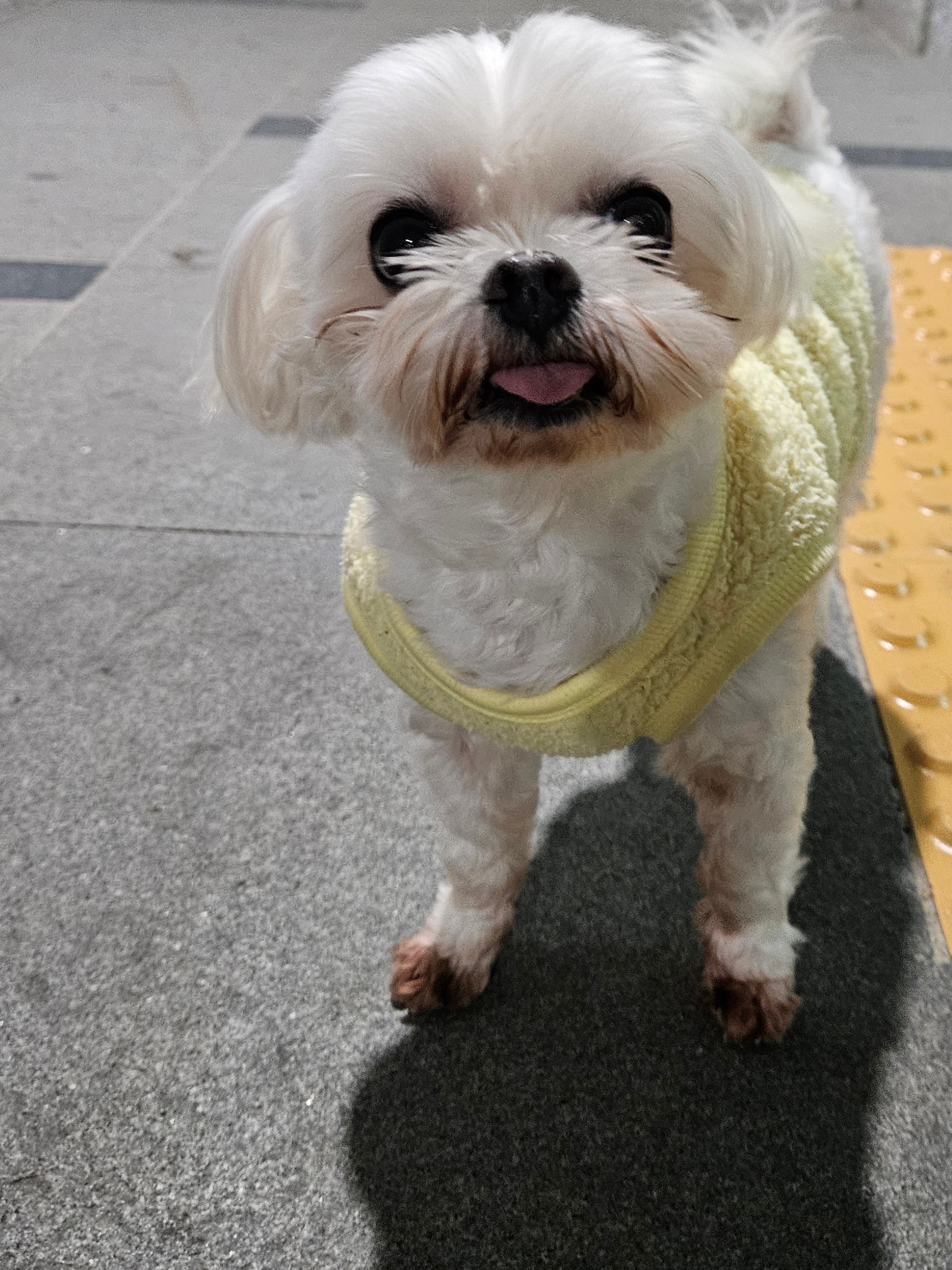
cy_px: 440
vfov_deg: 48.3
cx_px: 587
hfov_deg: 37.5
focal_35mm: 38
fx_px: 1393
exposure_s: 1/60
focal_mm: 5.4
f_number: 1.8
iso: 800
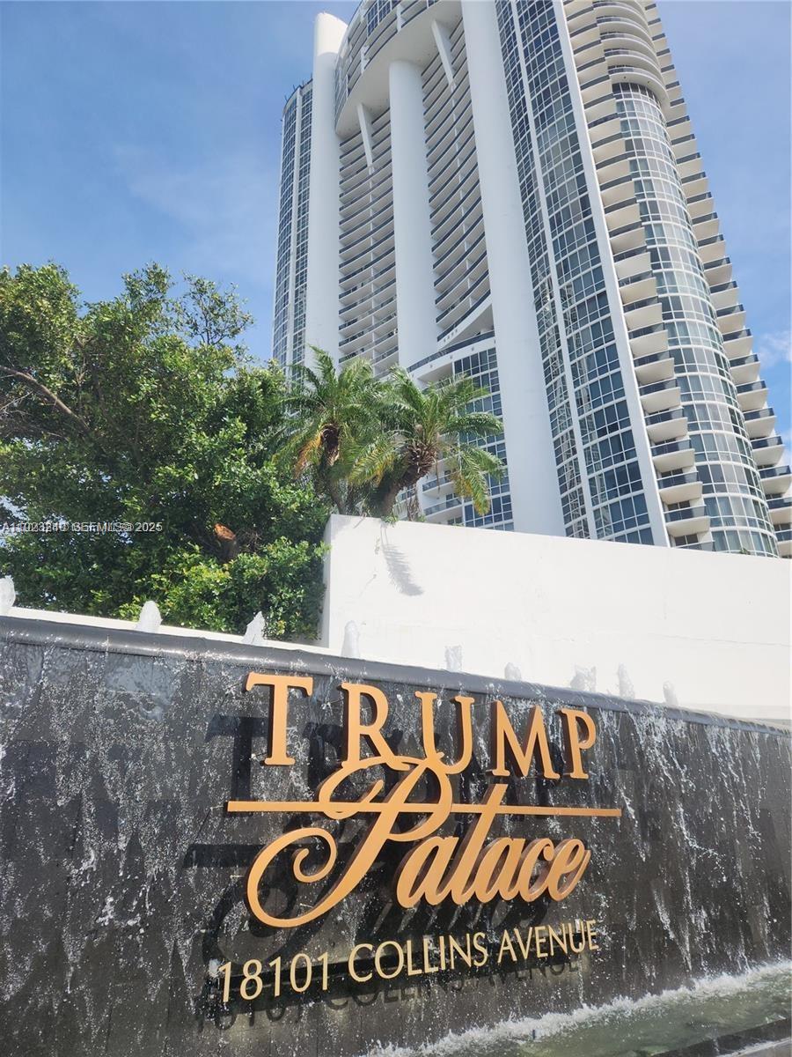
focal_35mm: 23
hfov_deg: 58.9
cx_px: 396
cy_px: 528
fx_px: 702
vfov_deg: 73.9
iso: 20
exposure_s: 1/1775
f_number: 1.8
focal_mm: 5.4
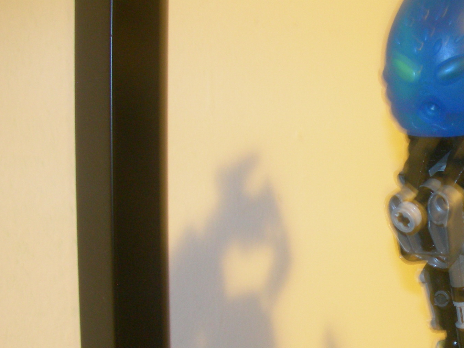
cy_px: 273
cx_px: 439
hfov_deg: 25.6
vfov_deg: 20.0
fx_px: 979
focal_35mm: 73
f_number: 2.8
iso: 200
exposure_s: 1/1.6
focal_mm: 7.8
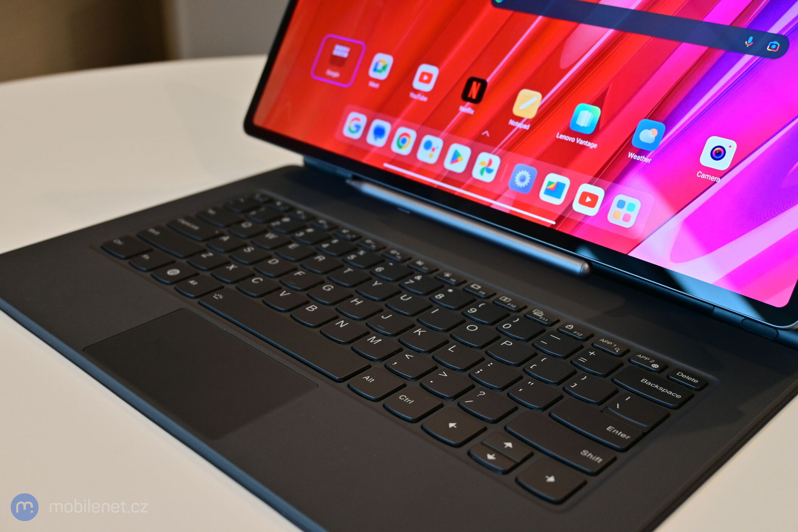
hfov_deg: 47.2
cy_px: 266
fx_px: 914
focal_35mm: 41
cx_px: 399
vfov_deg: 32.4
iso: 360
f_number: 4.5
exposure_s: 1/40
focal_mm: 27.5
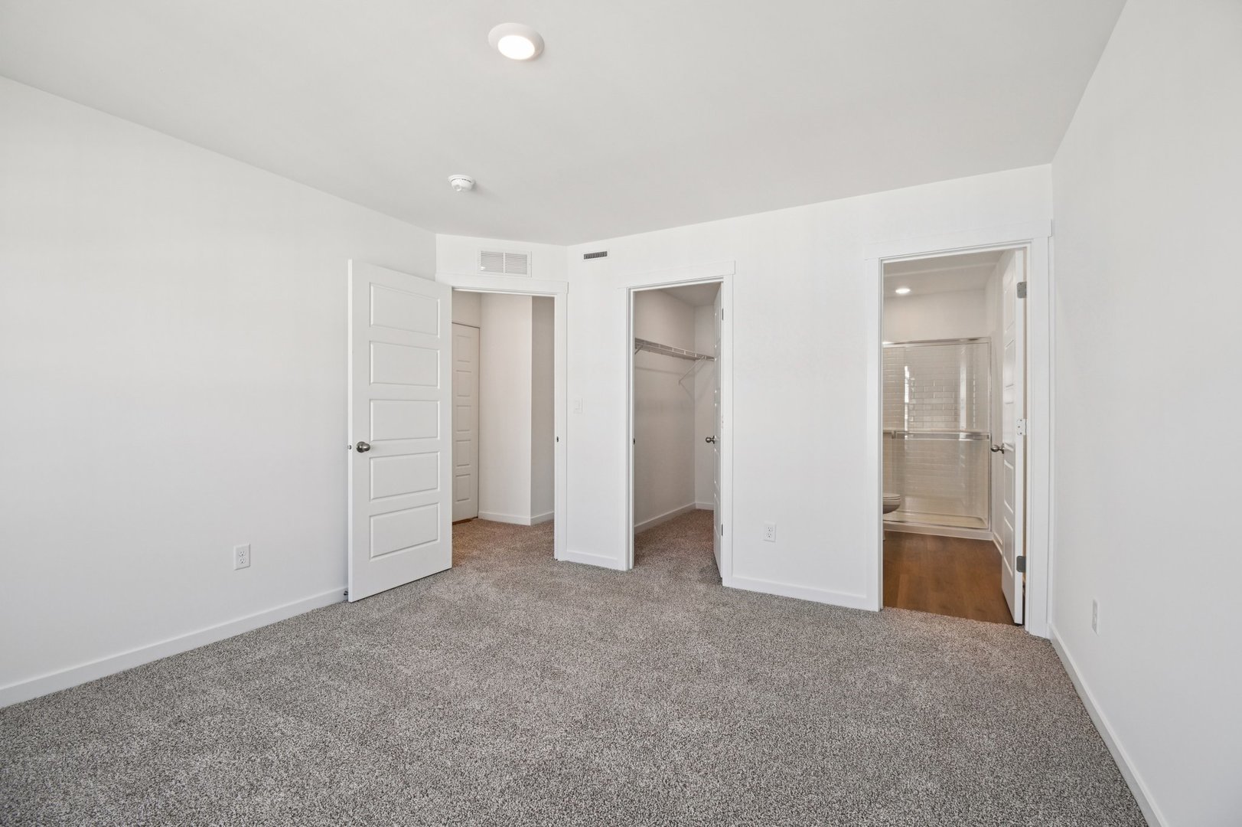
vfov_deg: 77.3
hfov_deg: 100.4
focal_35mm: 15
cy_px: 414
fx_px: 517
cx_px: 621
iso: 140
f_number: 8
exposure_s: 1/15
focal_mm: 10
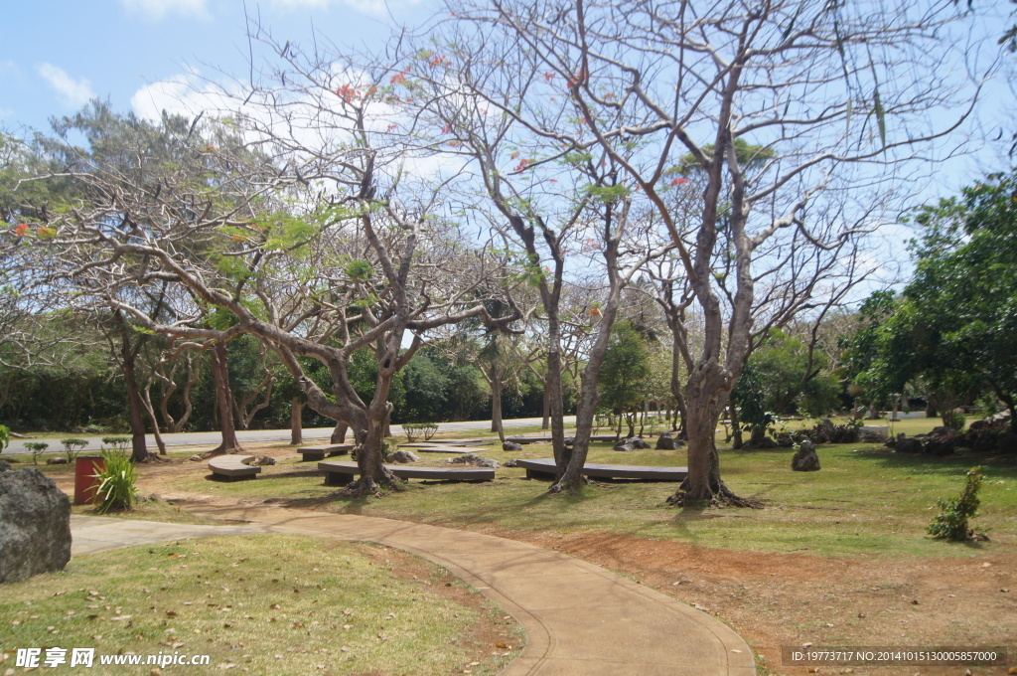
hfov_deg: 57.3
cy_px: 338
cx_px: 508
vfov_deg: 39.9
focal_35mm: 33
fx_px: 931
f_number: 10
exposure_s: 1/100
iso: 100
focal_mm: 22
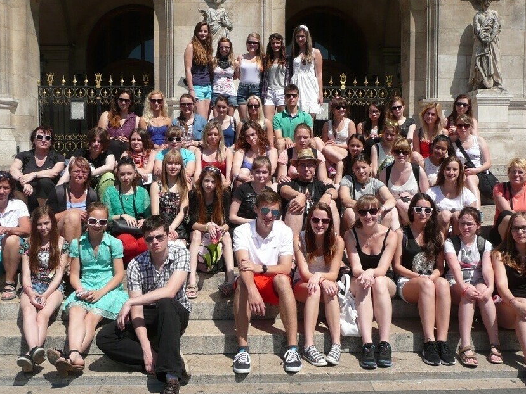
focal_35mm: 36
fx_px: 547
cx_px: 267
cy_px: 197
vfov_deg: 39.7
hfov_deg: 51.3
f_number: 3.5
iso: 100
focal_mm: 5.2
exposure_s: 1/1000
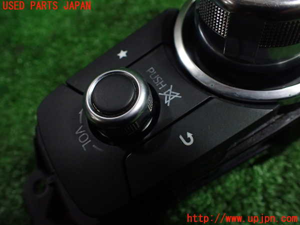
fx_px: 260
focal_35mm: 30
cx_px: 150
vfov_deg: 46.8
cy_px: 112
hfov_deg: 60.0
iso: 640
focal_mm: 5.4
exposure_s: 1/125
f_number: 2.3
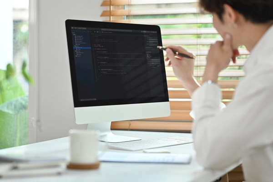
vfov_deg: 16.1
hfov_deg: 23.9
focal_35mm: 85
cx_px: 136
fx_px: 645
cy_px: 91
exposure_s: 1/320
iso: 500
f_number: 2.2
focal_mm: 85
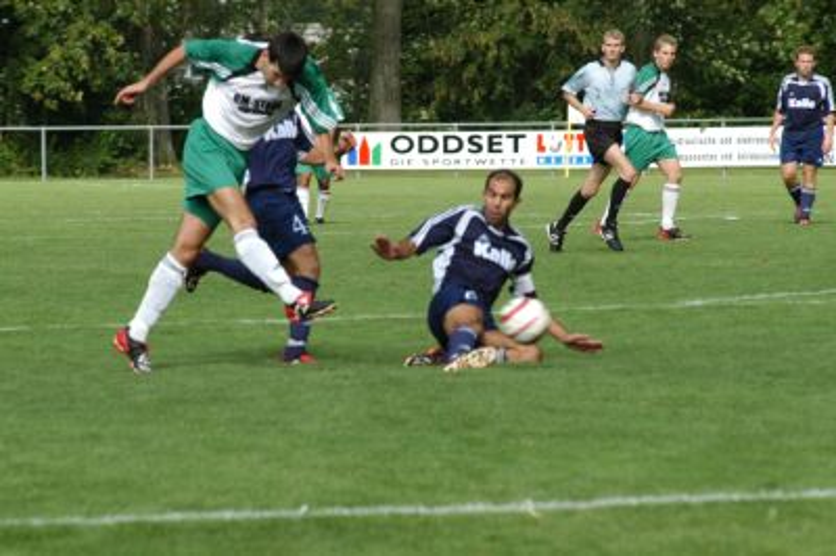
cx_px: 418
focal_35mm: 300
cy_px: 278
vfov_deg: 4.6
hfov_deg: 6.9
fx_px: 6961
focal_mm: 200
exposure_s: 1/640
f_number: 6.3
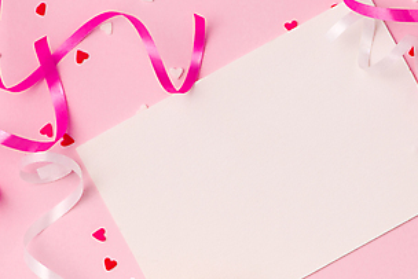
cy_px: 227
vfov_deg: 6.6
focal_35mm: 207
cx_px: 292
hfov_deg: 9.9
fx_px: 2405
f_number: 11
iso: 200
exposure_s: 1/160
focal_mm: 105
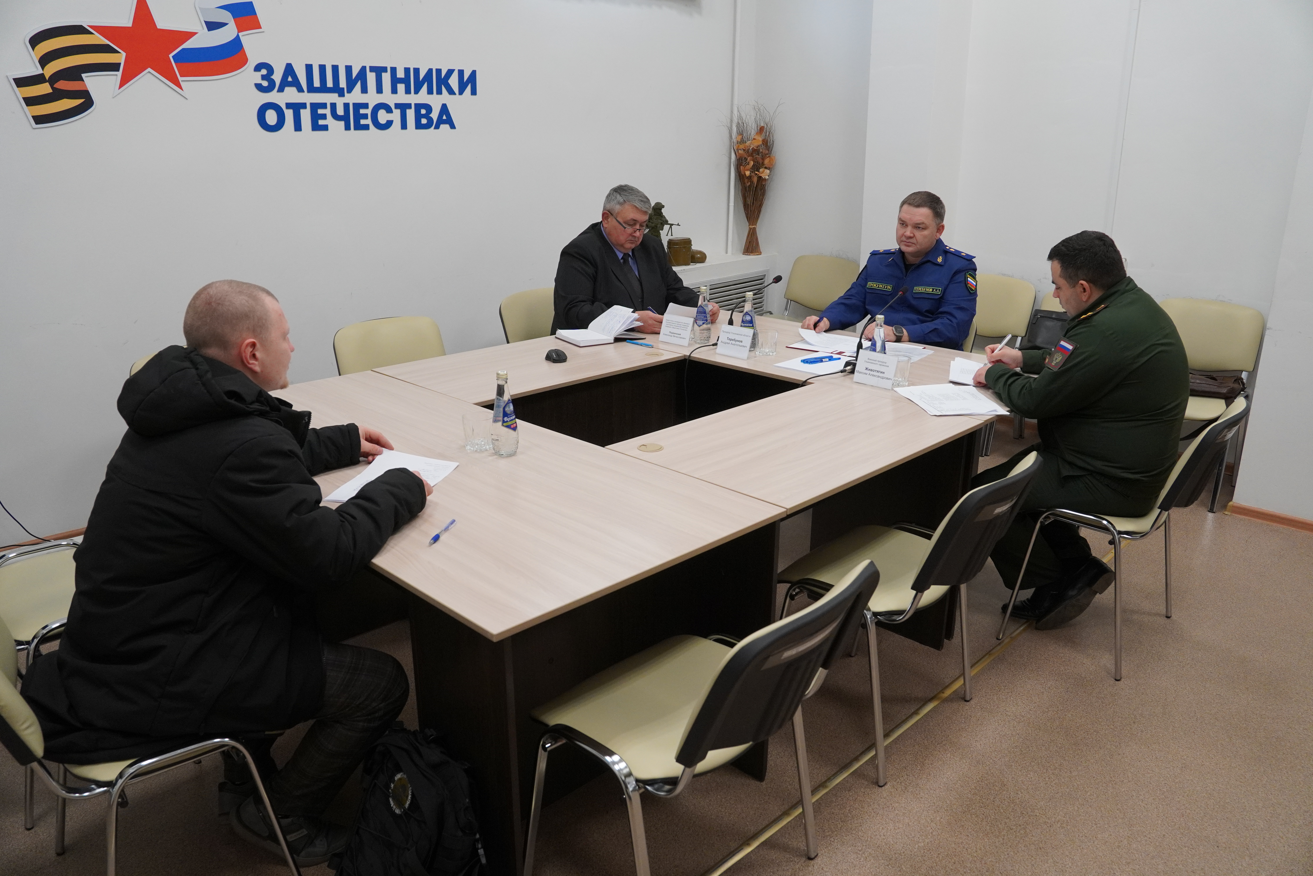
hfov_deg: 70.4
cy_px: 438
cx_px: 656
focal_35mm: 26
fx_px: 930
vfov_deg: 50.4
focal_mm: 17
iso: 1000
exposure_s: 1/160
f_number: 4
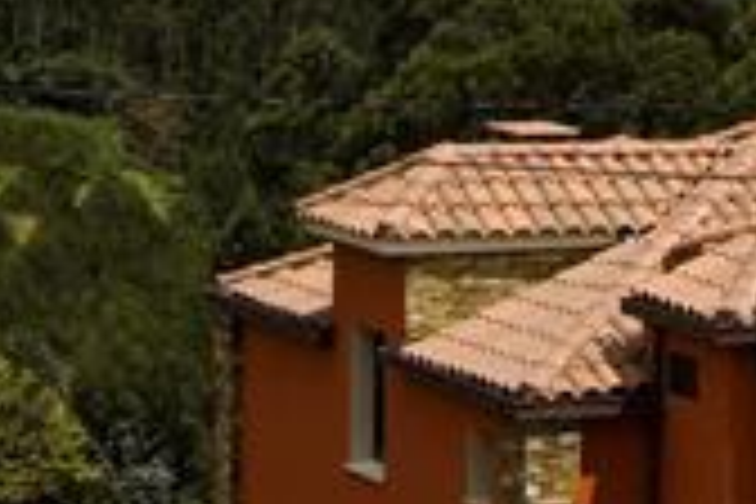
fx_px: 4935
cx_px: 675
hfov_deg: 8.7
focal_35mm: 235
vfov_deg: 5.8
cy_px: 274
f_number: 11
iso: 400
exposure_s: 1/500
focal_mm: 44
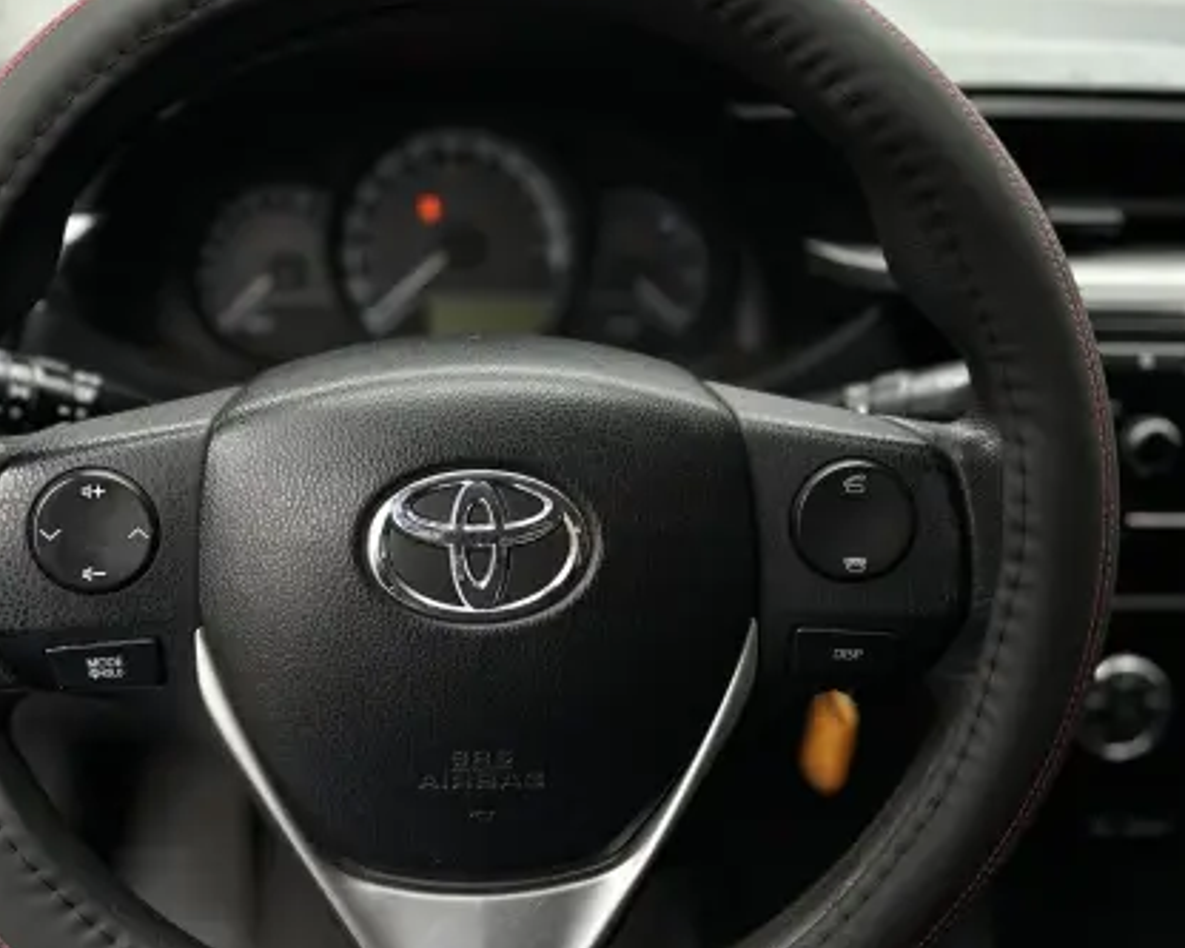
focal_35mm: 36
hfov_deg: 50.1
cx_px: 496
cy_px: 501
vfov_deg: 41.2
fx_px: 1263
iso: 125
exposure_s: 1/121
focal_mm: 6.86
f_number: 1.78
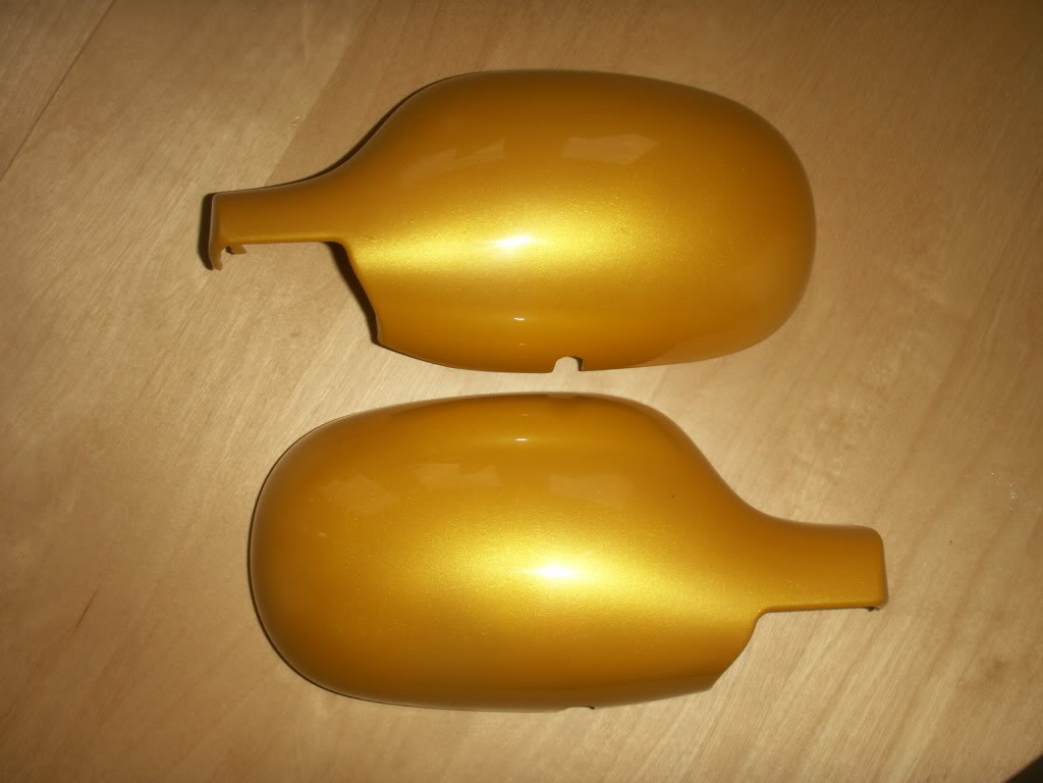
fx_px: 1115
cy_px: 392
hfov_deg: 50.1
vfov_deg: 38.7
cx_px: 522
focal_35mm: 37
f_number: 7.1
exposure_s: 1/40
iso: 50
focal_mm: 7.7
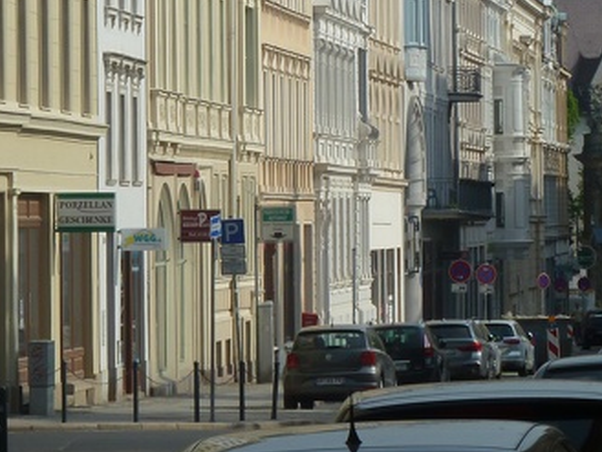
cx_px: 251
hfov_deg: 6.4
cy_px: -18
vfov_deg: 4.8
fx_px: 5358
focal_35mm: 308
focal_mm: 21
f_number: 5.6
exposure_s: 1/500
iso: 80
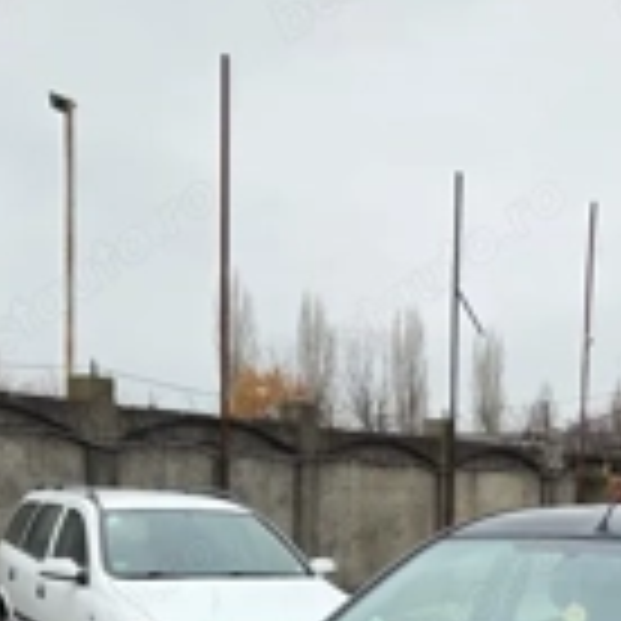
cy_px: 688
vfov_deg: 26.7
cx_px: 486
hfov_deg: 28.5
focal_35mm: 59
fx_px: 1197
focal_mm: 5.4
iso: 50
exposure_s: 1/359
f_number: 1.8
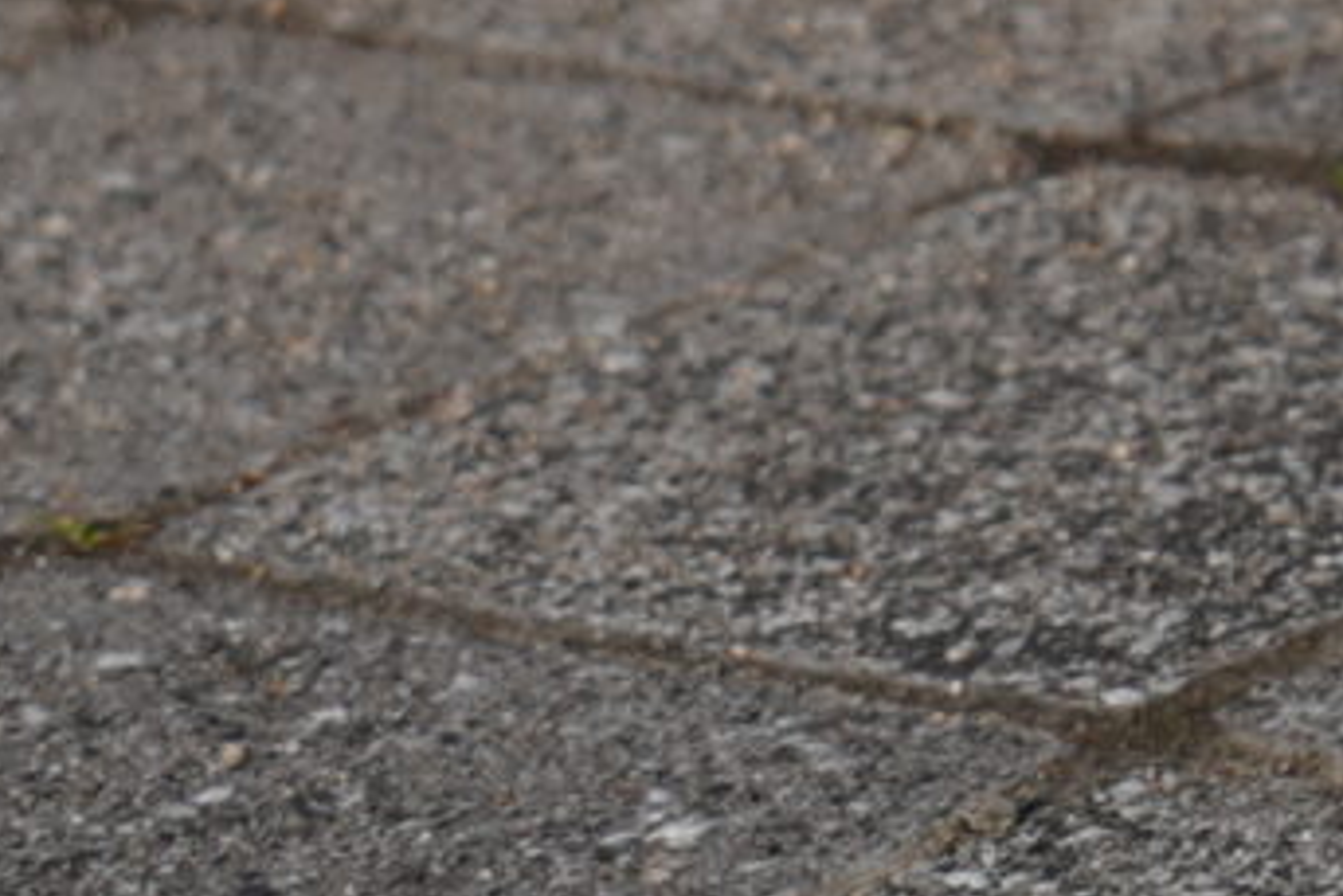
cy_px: -2172
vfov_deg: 4.9
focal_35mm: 261
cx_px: 4233
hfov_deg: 7.0
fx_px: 9740
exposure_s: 1/125
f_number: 5.6
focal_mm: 35
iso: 40
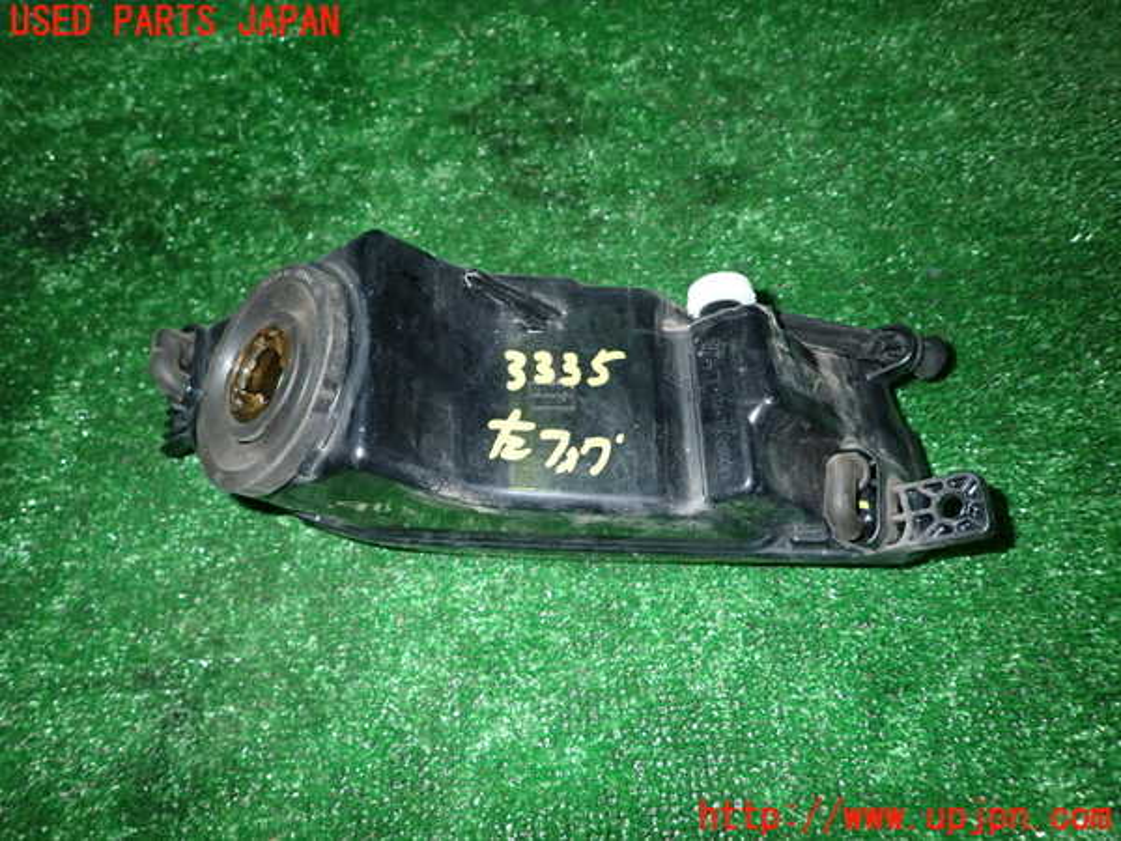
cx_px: 560
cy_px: 420
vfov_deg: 54.9
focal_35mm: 25
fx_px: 810
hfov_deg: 69.4
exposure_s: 1/30
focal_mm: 4.5
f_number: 5.6
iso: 400
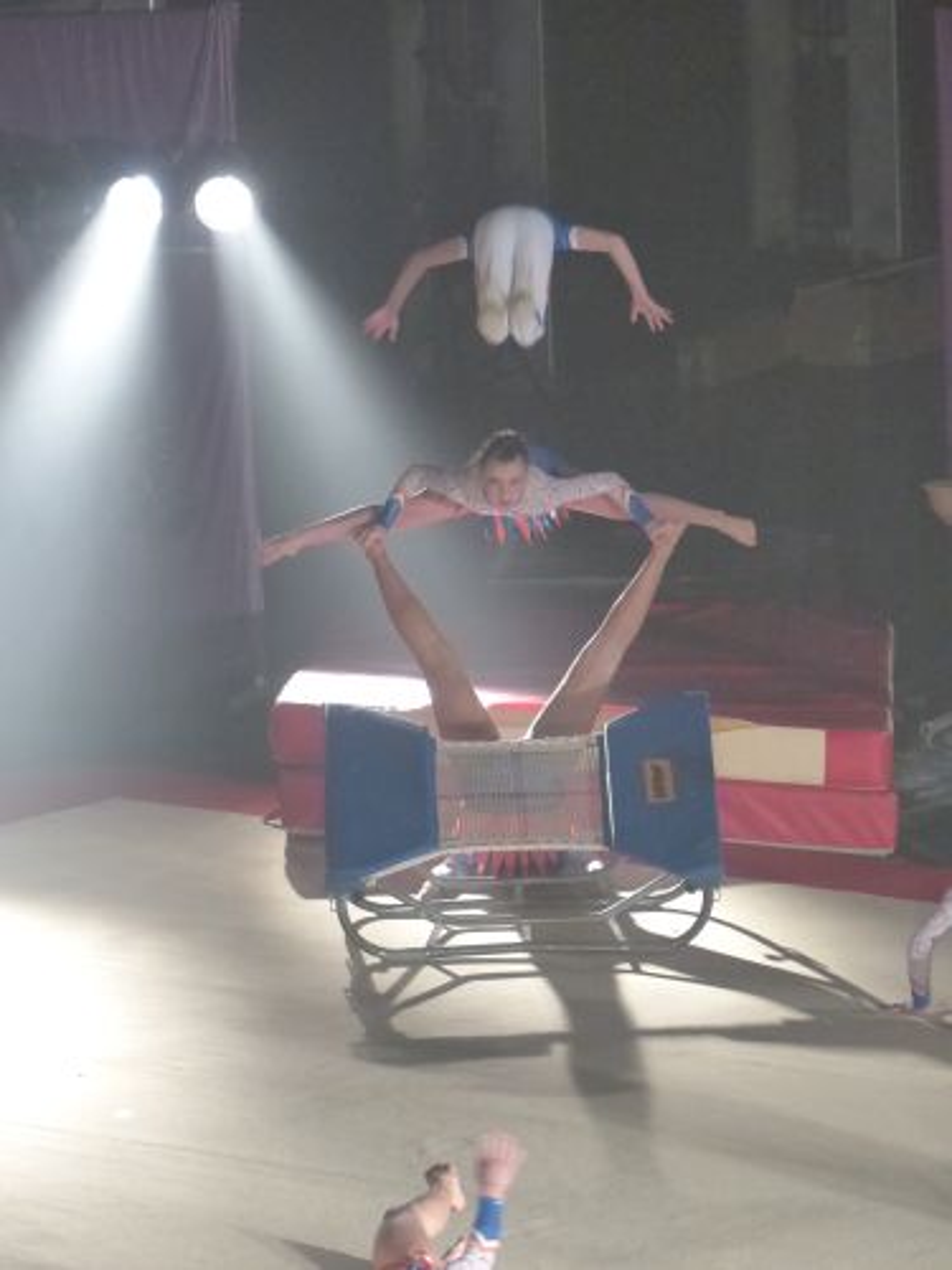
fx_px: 10047
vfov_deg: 7.2
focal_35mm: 274
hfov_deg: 5.4
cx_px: 476
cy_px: 635
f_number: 2.8
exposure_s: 1/160
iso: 1250
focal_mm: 49.2
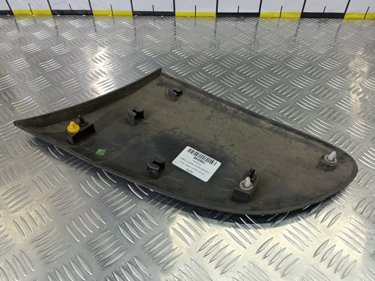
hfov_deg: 73.9
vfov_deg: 58.9
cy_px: 140
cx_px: 188
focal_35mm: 23
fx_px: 249
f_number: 1.6
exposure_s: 1/50
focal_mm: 4.11
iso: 124
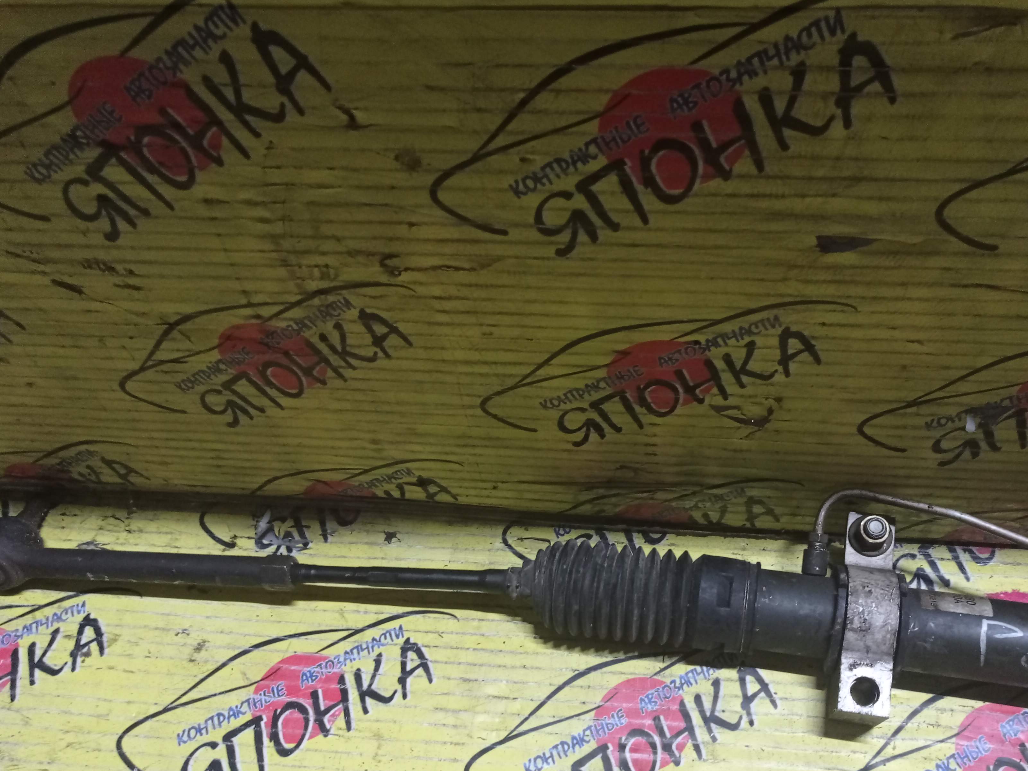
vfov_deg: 40.5
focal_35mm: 35
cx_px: 591
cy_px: 474
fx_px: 1039
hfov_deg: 52.4
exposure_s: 1/25
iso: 721
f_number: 1.79
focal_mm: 4.7
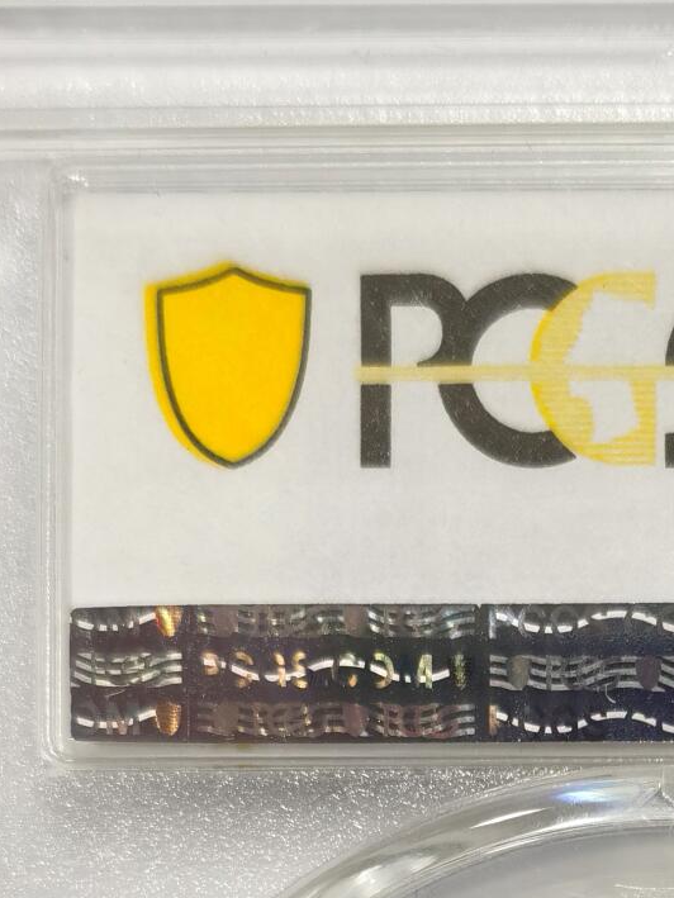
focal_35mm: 137
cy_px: 1116
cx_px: 668
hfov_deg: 10.7
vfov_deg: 13.9
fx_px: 3556
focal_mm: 5.56
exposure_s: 1/100
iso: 100
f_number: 16
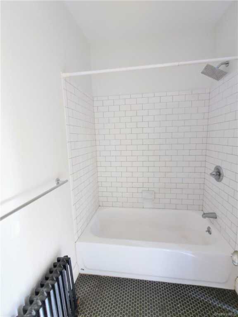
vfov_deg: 98.2
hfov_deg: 81.7
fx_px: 138
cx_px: 119
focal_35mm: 15
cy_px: 158
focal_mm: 1.78
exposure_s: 1/30
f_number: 1.9
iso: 100
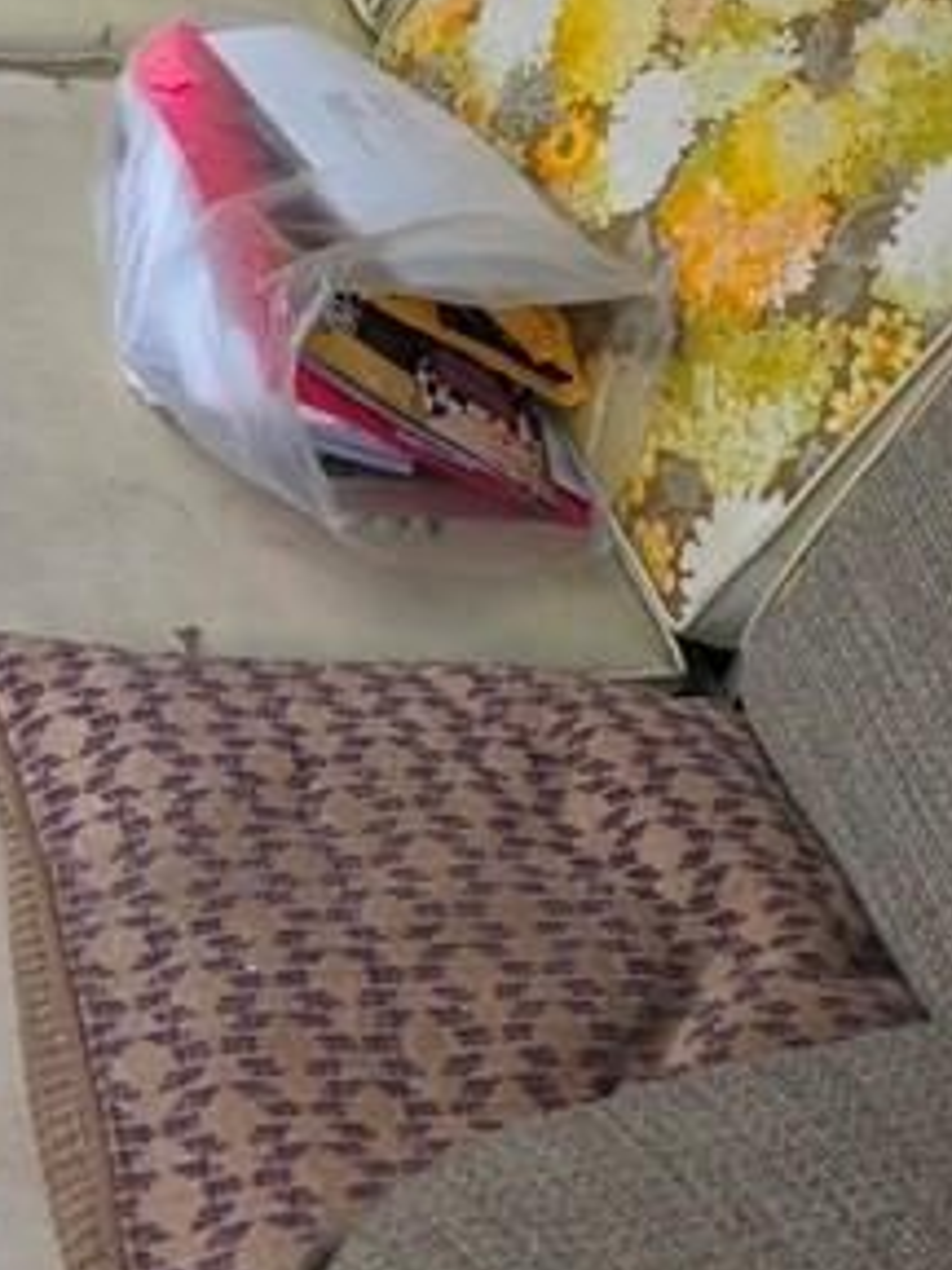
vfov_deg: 24.7
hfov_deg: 20.2
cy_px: -220
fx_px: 2640
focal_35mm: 72
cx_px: 156
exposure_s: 1/312
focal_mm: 6.3
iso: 12
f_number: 1.7
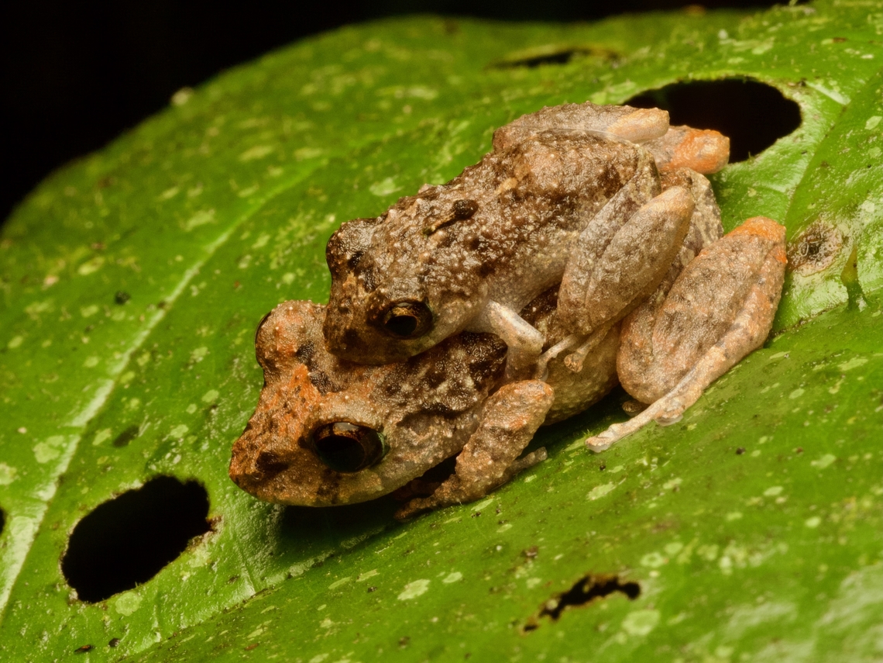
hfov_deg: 16.4
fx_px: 3061
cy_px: 332
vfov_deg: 12.3
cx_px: 442
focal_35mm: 120
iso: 800
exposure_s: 1/60
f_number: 16
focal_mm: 60
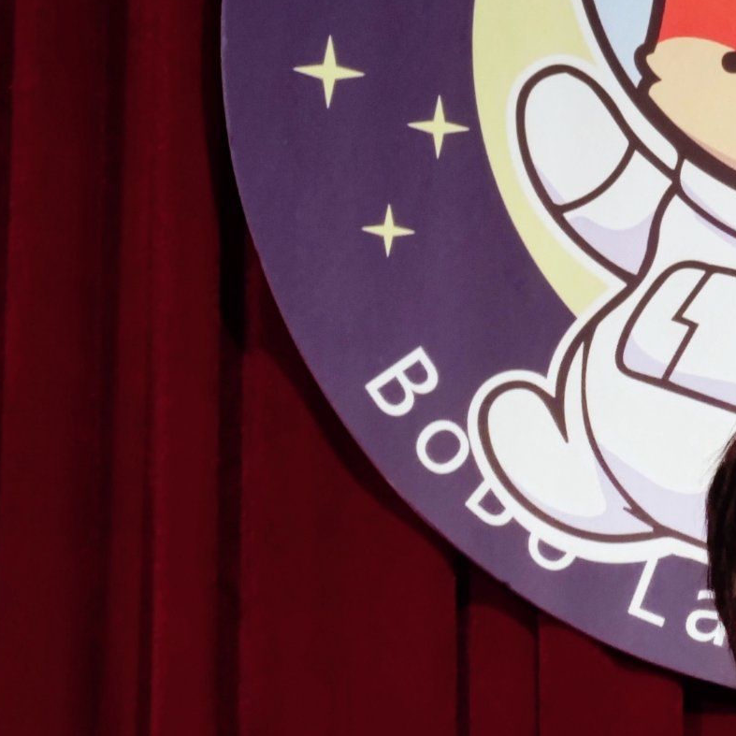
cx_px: 888
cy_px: 653
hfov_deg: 4.7
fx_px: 8852
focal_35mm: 368
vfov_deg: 4.8
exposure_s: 1/97.1
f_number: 4.1
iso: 1021
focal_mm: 22
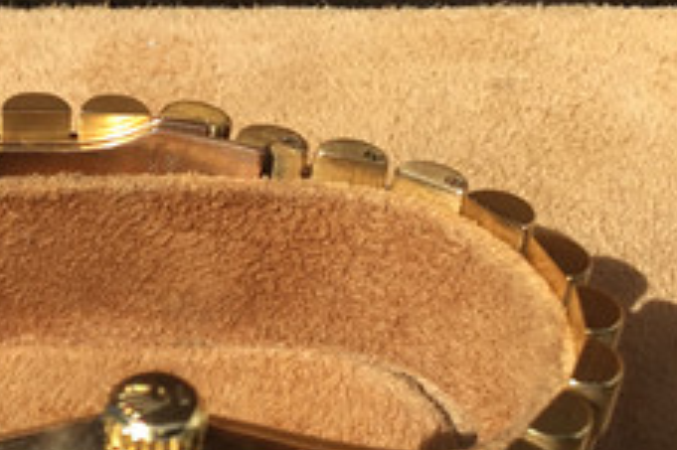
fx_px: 1710
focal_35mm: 91
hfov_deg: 21.6
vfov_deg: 15.0
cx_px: 3
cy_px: 256
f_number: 2.4
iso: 25
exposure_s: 1/1101
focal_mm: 3.3
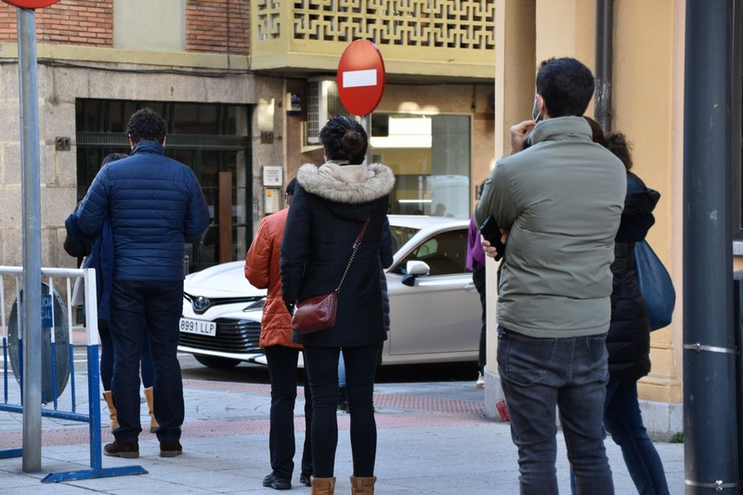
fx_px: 2105
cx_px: 372
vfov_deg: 13.4
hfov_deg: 20.0
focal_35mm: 102
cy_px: 248
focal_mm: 68
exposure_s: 1/100
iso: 400
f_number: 5
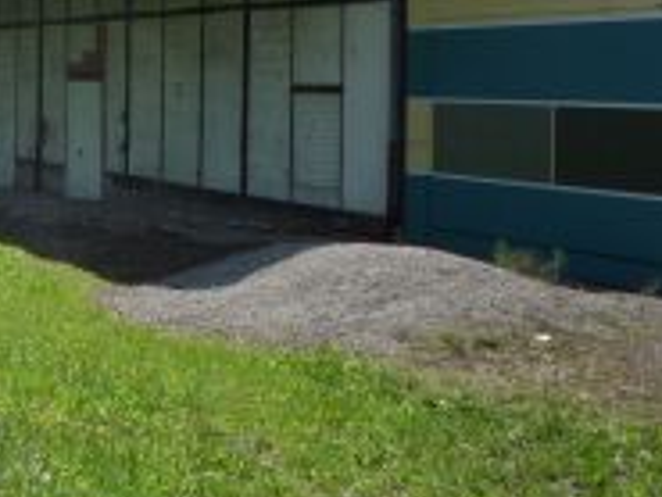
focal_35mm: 83
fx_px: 1588
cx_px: -4
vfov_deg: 17.6
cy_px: 97
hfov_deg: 22.6
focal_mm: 5.2
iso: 100
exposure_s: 1/400
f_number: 5
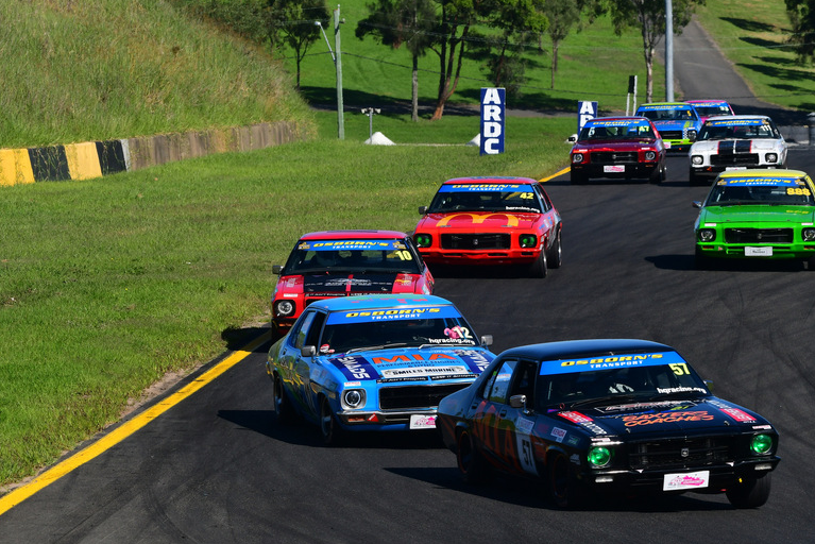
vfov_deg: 4.4
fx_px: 7088
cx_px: 401
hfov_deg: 6.6
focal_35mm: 313
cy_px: 278
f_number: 13
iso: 400
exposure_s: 1/640
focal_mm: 200
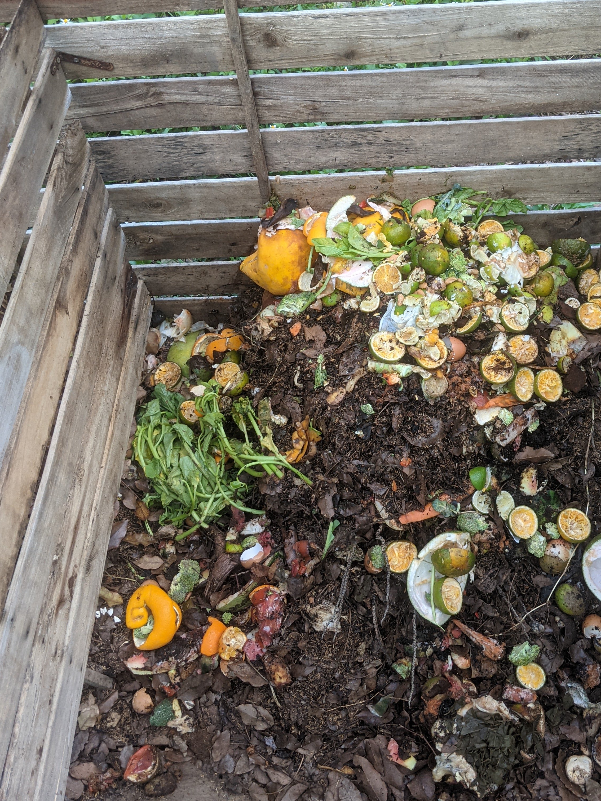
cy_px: 347
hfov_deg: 39.4
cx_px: 381
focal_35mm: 36
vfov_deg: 51.2
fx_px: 833
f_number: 1.8
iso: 44
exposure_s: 1/153
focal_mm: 4.44
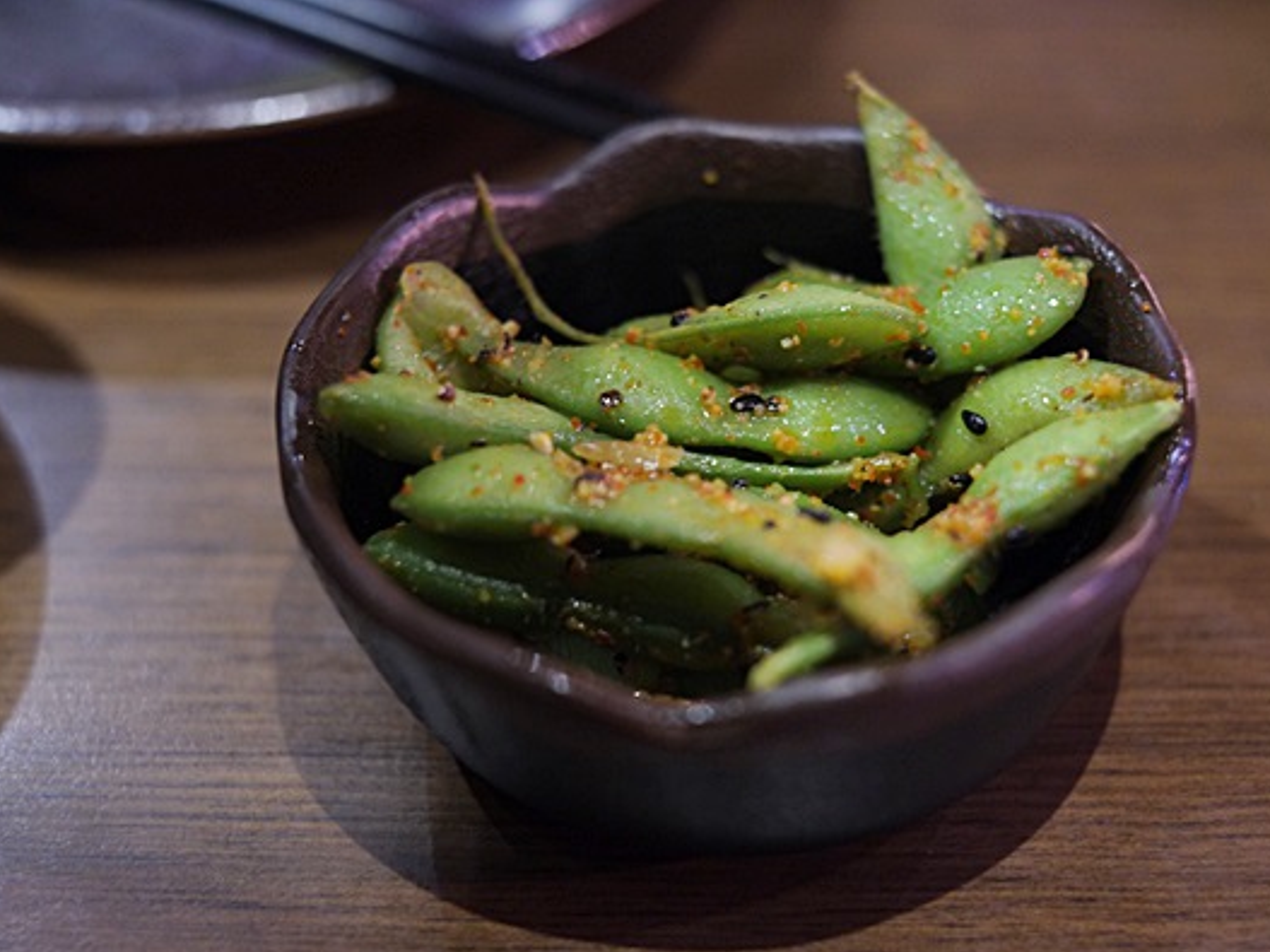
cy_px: 480
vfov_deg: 25.2
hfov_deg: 33.2
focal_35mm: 58
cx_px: 677
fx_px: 2127
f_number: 2.8
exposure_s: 1/3.5
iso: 1250
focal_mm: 35
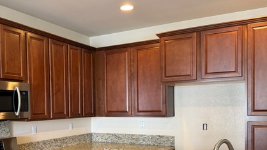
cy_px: 112
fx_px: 283
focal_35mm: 40
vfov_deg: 29.3
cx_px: 103
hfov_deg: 50.1
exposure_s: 1/60
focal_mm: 6.76
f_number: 1.78
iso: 160
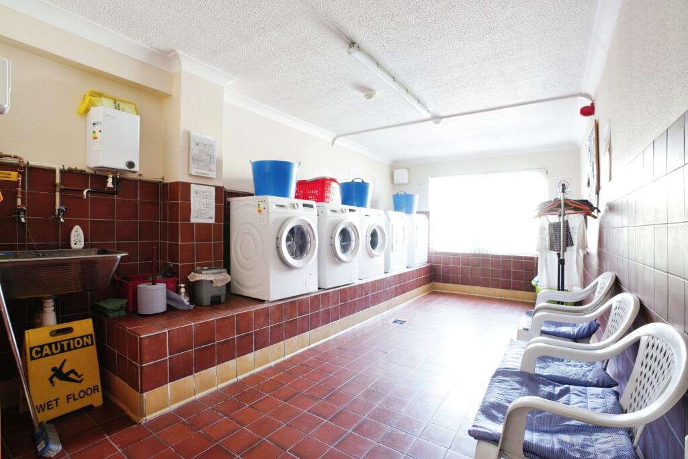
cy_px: 230
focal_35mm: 16
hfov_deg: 96.7
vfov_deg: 73.8
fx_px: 306
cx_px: 344
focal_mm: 16
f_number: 9
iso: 800
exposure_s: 1/4
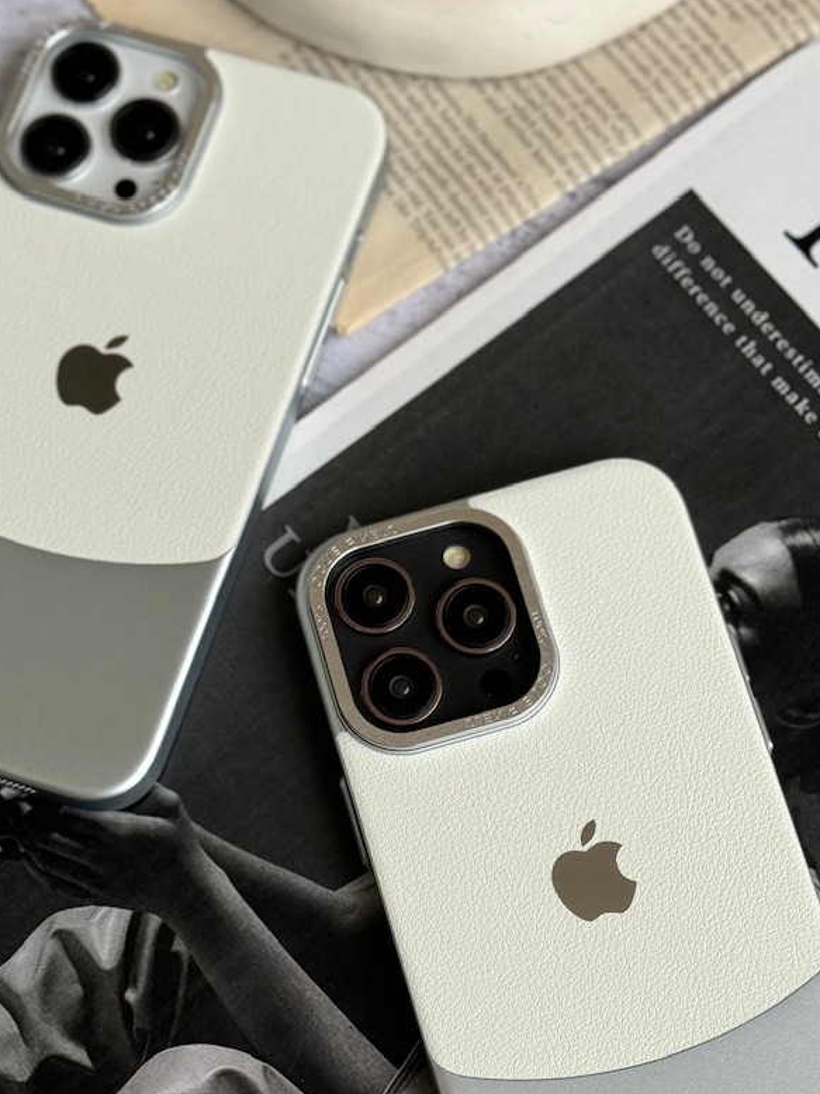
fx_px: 2497
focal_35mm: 79
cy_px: 704
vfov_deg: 24.6
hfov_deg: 18.7
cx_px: 395
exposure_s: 1/390
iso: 64
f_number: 1.78
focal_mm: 6.76
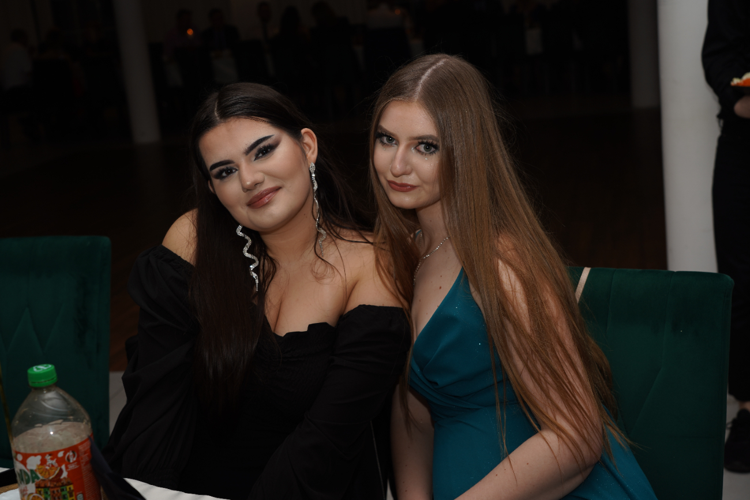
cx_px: 375
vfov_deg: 26.5
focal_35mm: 51
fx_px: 1063
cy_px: 250
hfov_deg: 38.9
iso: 100
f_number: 5.6
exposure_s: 1/100
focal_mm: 51
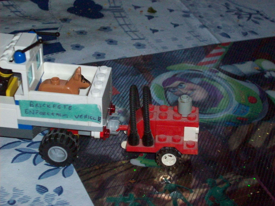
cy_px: 103
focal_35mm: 77
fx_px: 612
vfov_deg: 19.1
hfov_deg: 25.3
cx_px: 138
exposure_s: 1/102
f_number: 4.2
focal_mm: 12.8
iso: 400
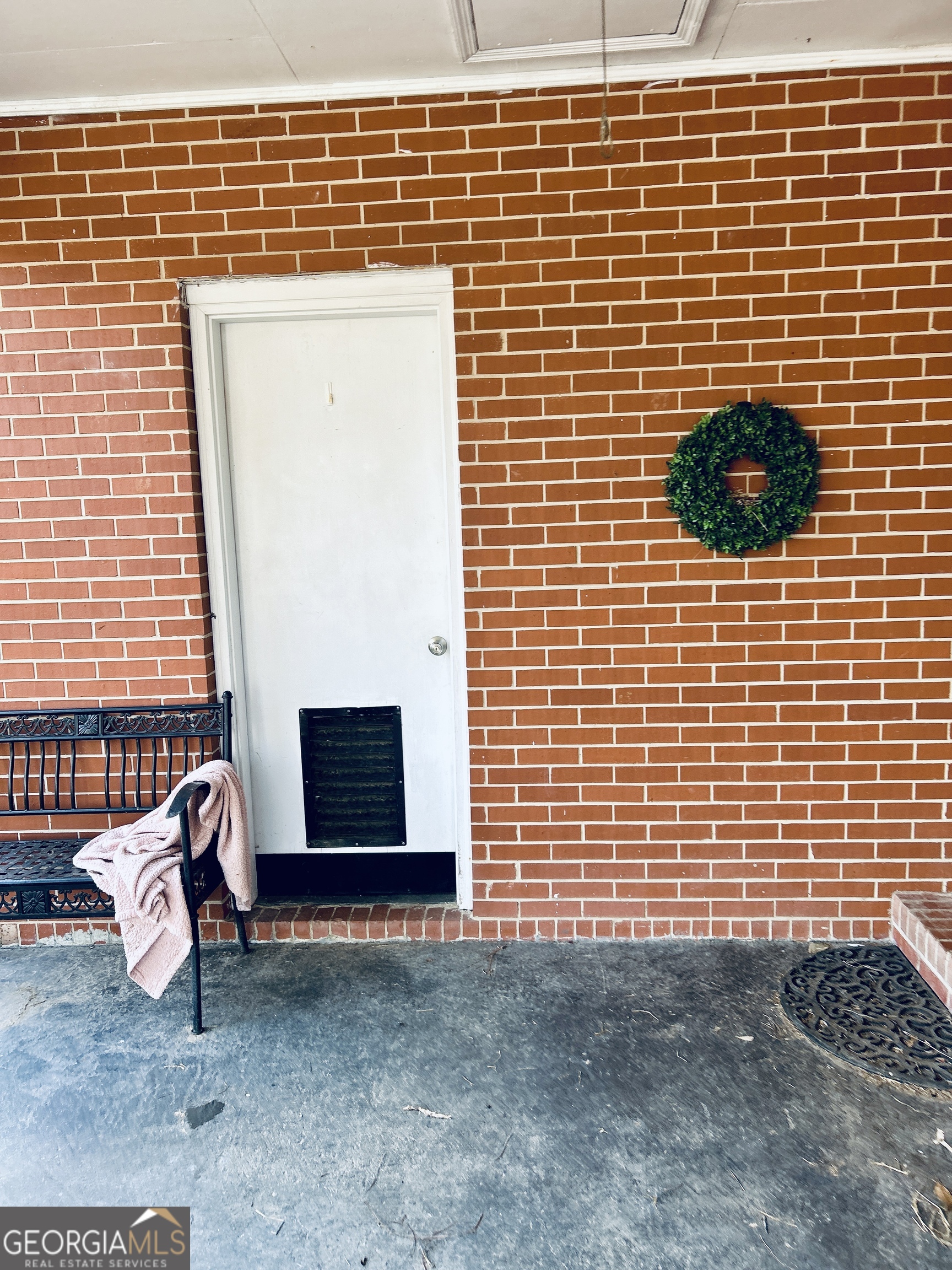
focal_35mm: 26
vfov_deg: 67.3
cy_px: 635
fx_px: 953
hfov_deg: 53.1
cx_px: 476
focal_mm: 5.7
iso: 32
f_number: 1.5
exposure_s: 1/127
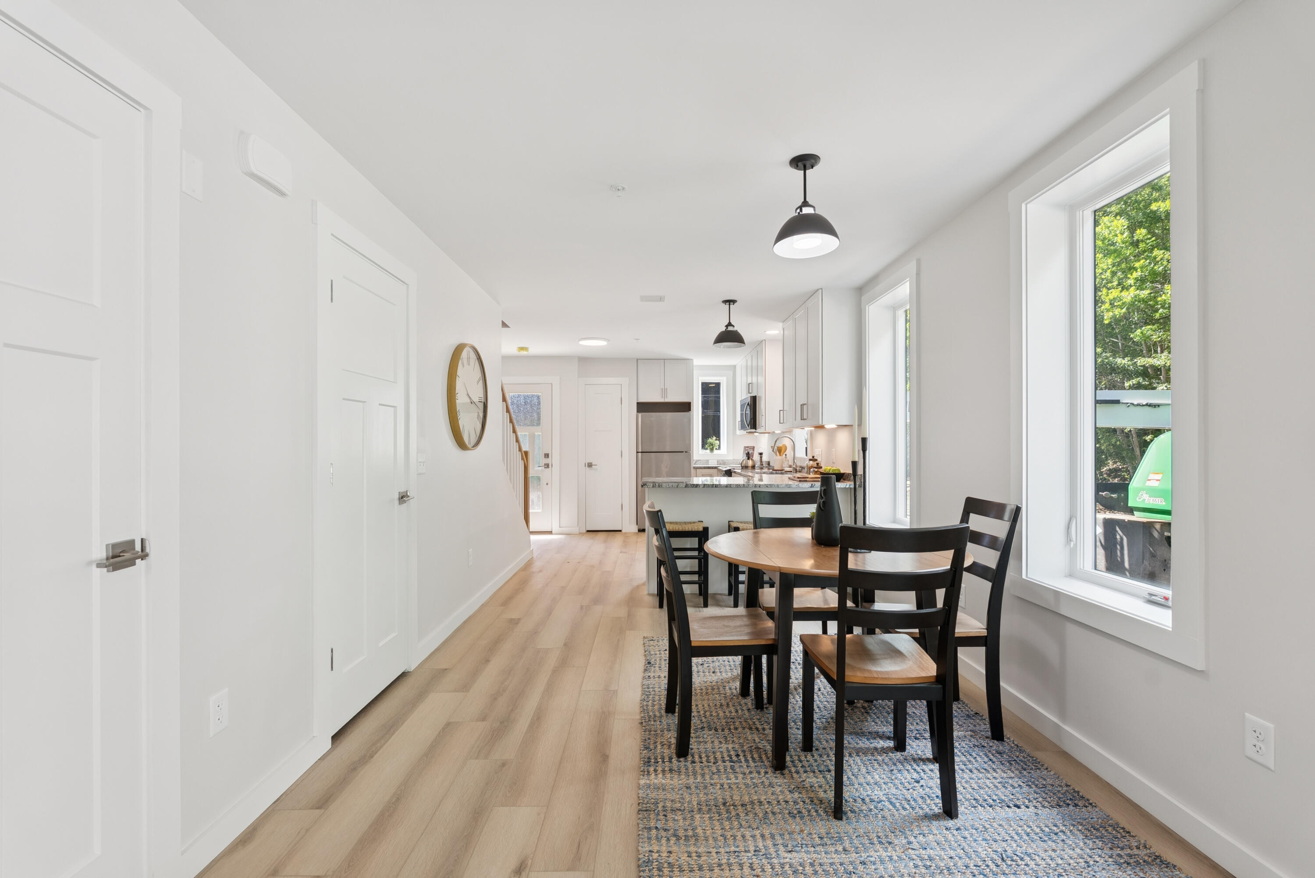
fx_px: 585
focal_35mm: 16
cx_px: 658
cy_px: 439
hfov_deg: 96.7
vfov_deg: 73.8
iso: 320
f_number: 7.1
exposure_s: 1/13
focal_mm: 16
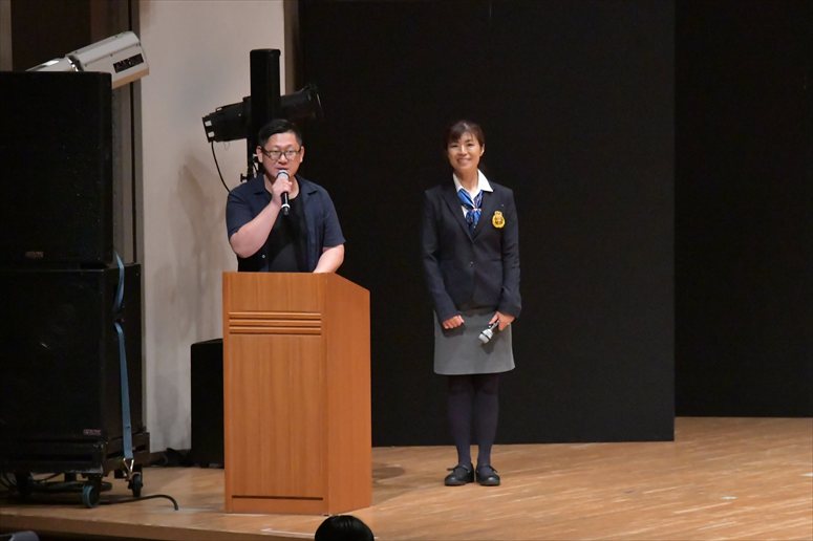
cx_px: 406
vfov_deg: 5.4
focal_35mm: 255
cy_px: 270
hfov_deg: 8.1
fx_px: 5756
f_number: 5.6
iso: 16000
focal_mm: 170
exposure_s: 1/400
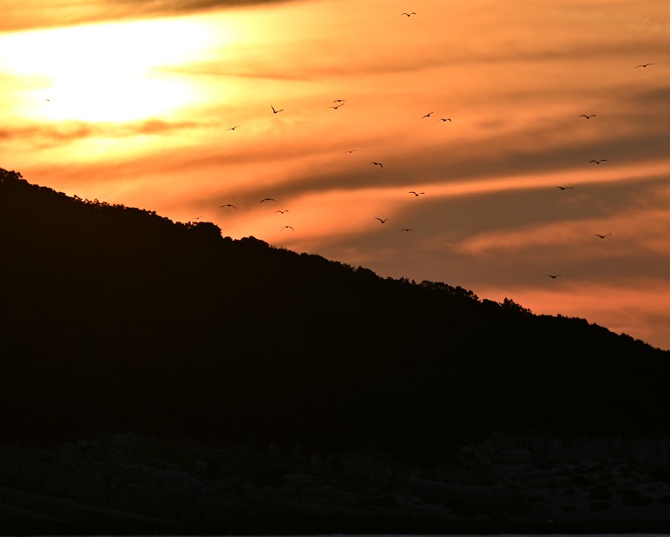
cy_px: 140
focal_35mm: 547
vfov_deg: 2.8
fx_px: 10849
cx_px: 446
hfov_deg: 3.5
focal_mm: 300
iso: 100
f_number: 6.3
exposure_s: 1/1250
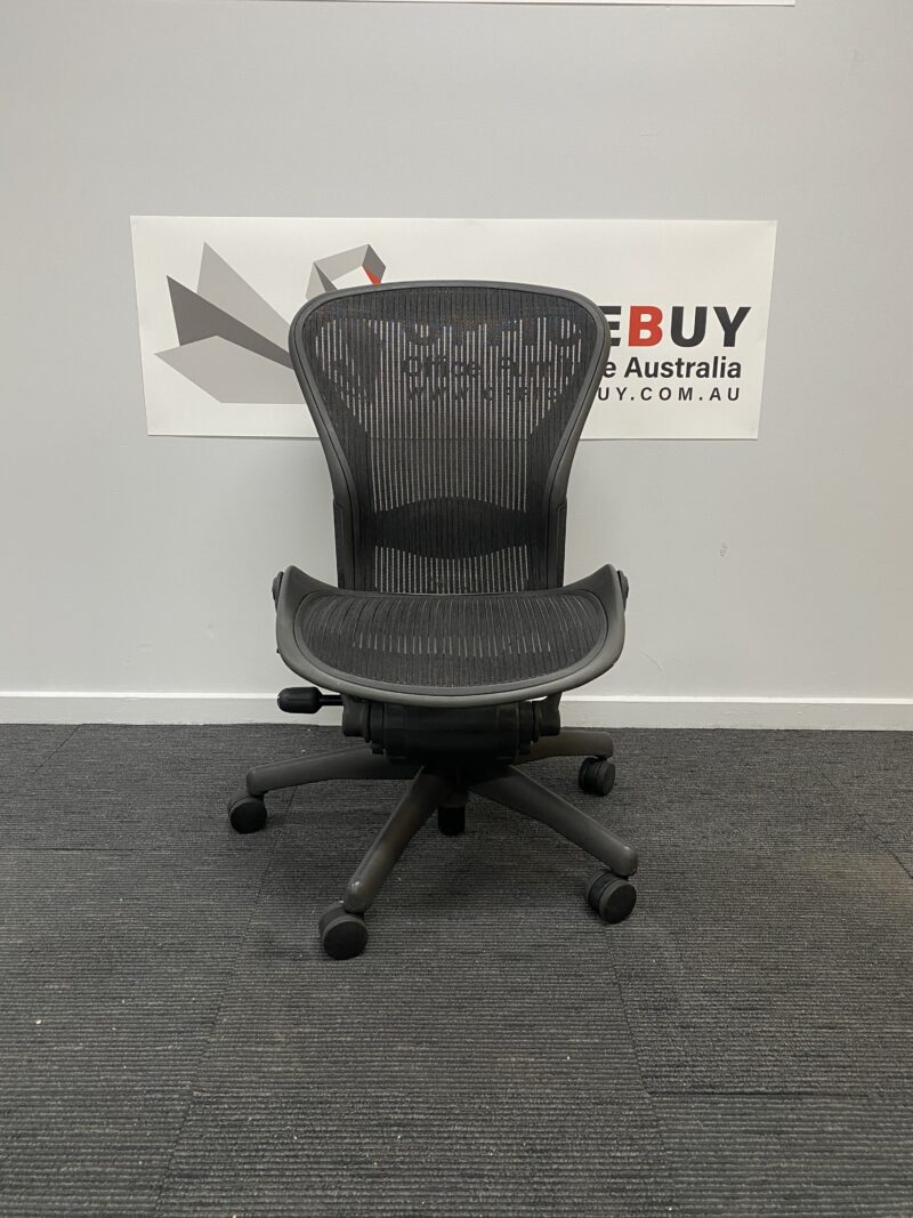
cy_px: 609
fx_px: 915
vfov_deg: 67.3
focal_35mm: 26
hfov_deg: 53.1
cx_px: 456
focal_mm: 4.25
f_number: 1.8
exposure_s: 1/50
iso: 160
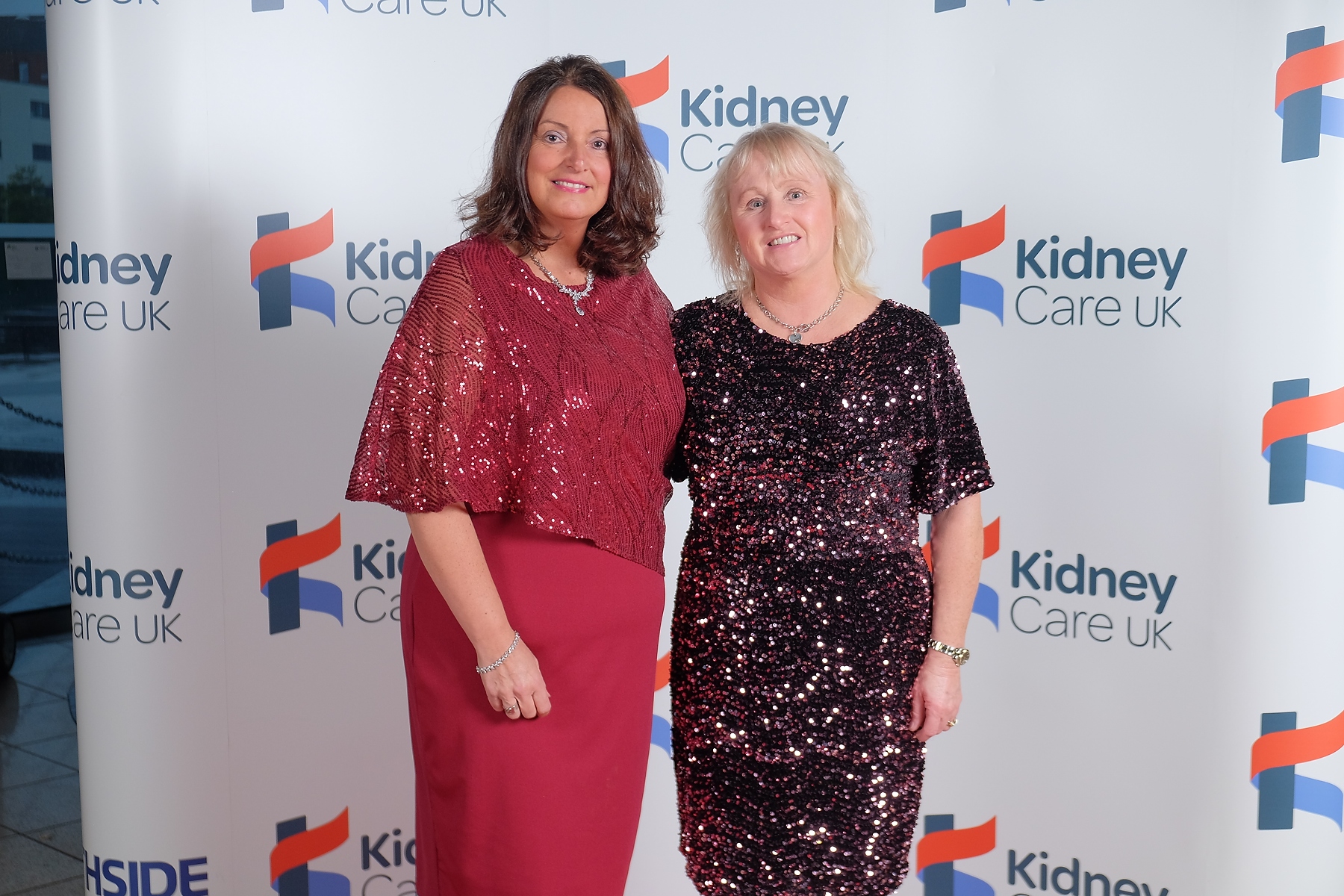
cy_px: 448
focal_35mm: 47
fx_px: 1755
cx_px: 672
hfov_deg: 41.9
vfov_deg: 28.6
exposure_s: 1/180
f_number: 3.6
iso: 400
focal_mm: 31.5
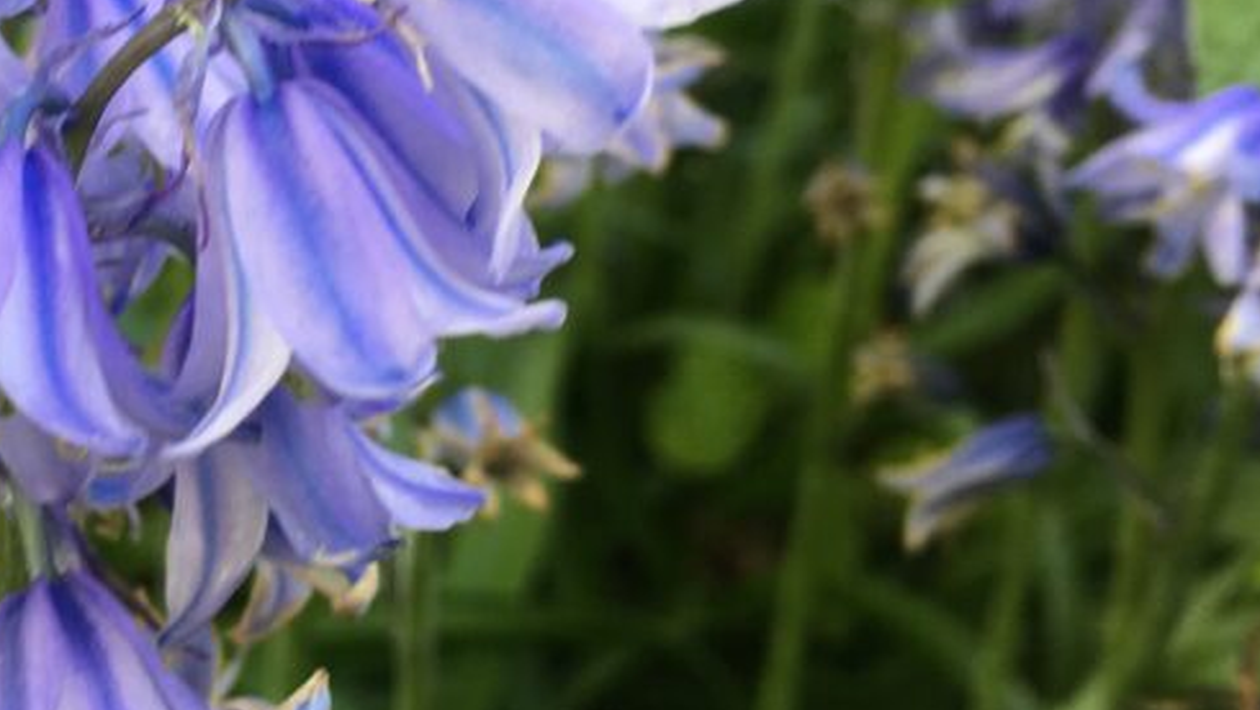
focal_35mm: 66
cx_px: 170
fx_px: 2206
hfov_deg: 30.7
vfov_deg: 18.3
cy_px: 314
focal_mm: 4.15
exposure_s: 1/50
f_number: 2.2
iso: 25
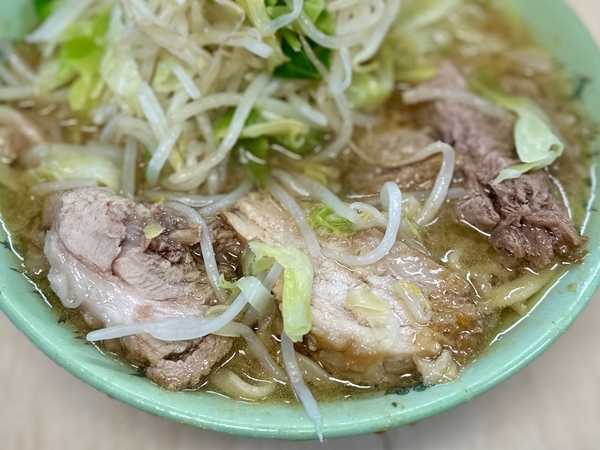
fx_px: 416
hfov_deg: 71.6
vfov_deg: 56.8
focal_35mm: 24
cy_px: 225
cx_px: 300
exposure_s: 1/100
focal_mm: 6.86
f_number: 1.78
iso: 160
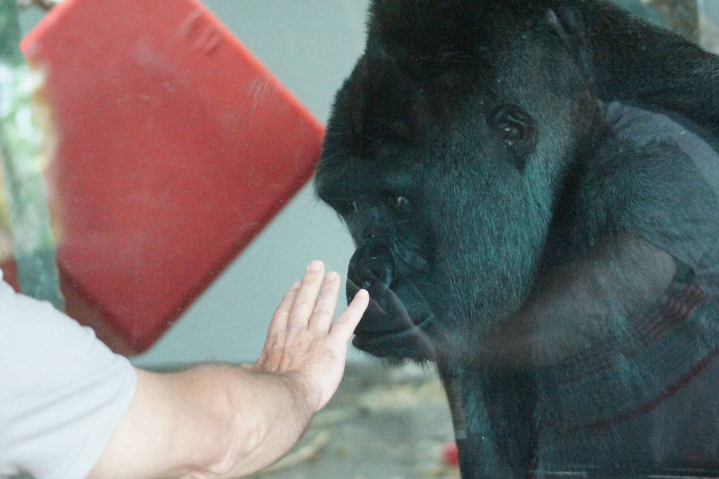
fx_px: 2545
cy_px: 240
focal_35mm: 128
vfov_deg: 10.7
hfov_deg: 16.1
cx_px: 360
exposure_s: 1/80
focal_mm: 85
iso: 6400
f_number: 4.5
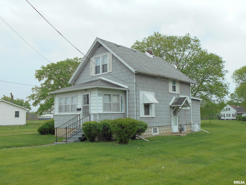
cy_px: 92
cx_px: 123
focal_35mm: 32
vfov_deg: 44.2
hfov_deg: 56.8
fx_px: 227
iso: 80
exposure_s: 1/500
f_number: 3.6
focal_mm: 5.8
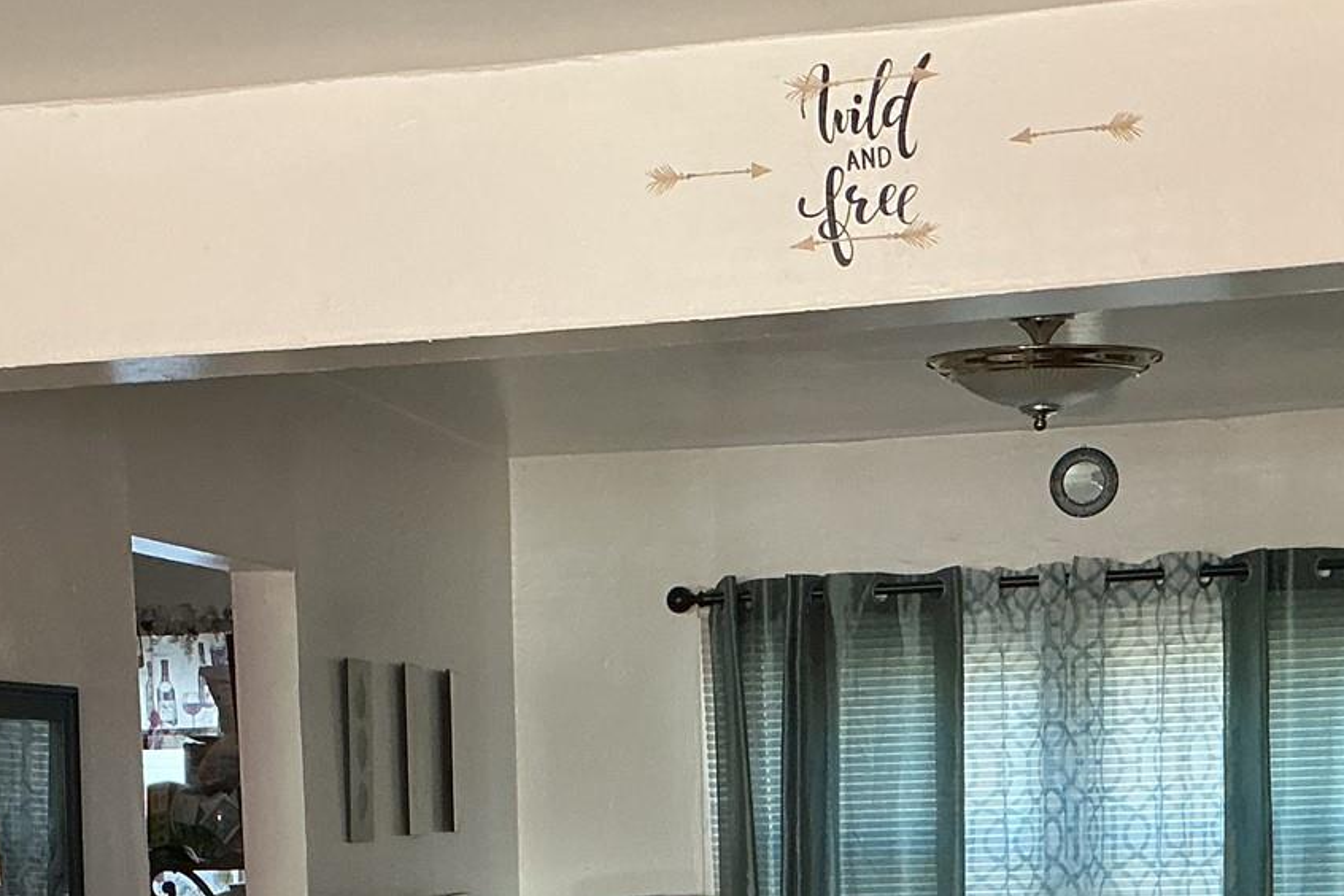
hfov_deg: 27.7
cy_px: 1190
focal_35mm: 73
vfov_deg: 17.4
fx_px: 2725
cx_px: 645
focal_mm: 3
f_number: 1.8
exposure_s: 1/60
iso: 125
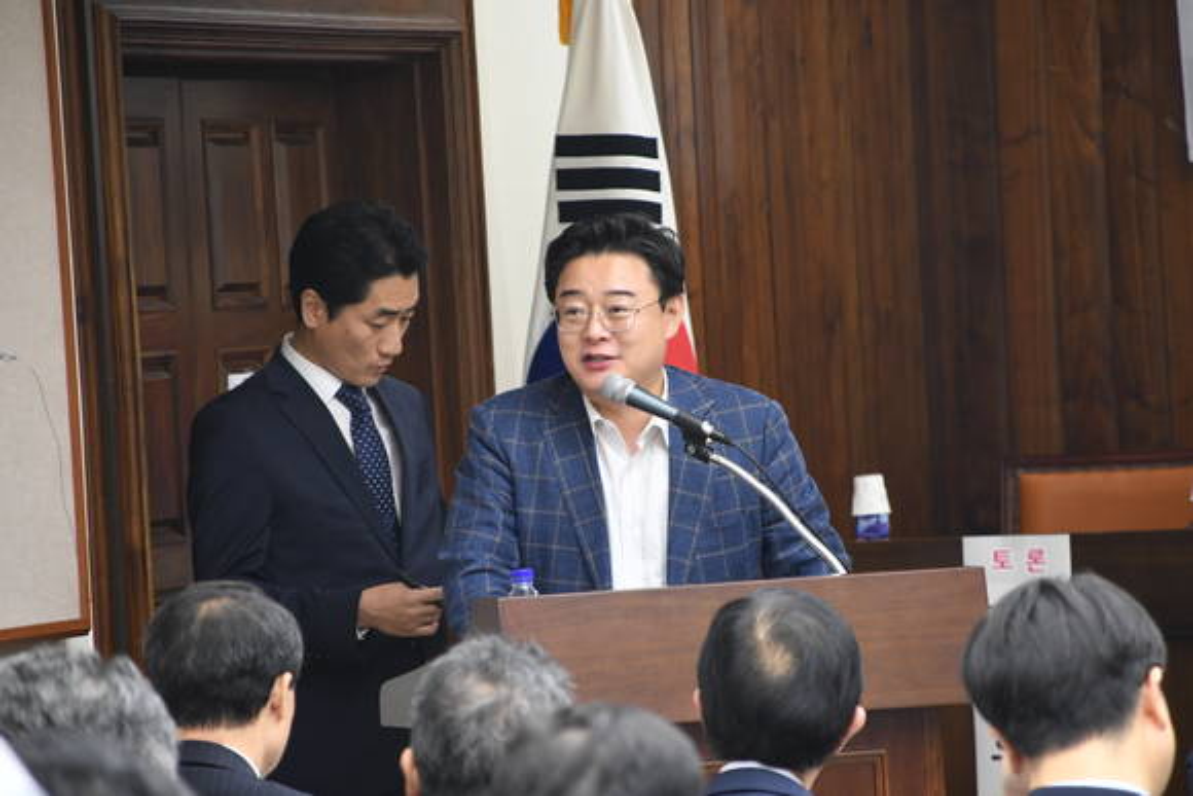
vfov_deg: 4.6
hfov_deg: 6.9
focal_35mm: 300
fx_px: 9944
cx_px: 596
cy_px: 398
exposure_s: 1/60
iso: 1600
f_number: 6.3
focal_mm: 200
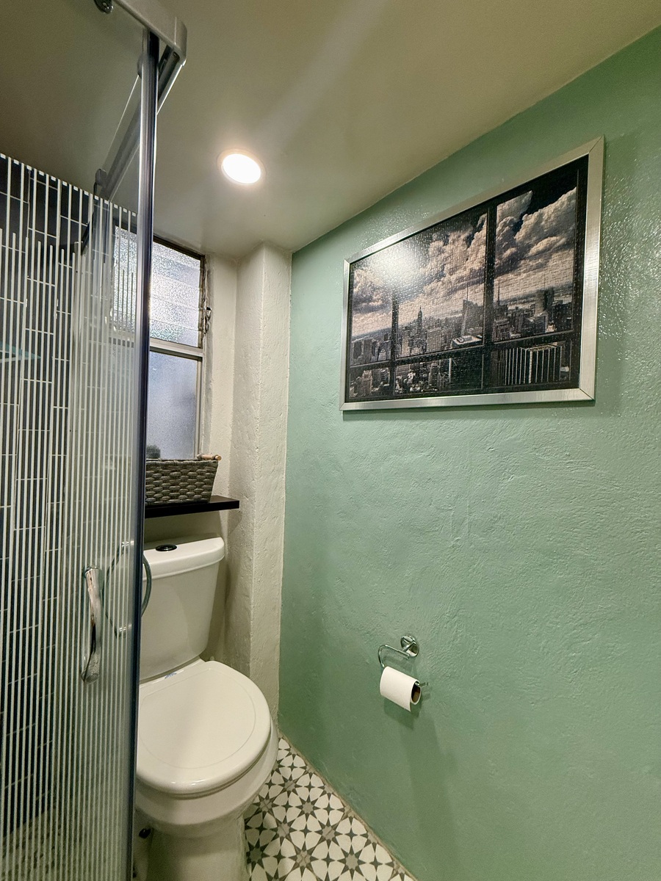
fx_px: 356
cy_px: 440
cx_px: 330
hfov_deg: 85.7
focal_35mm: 14
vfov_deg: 102.1
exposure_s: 1/120
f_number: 2.2
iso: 320
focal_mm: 2.22
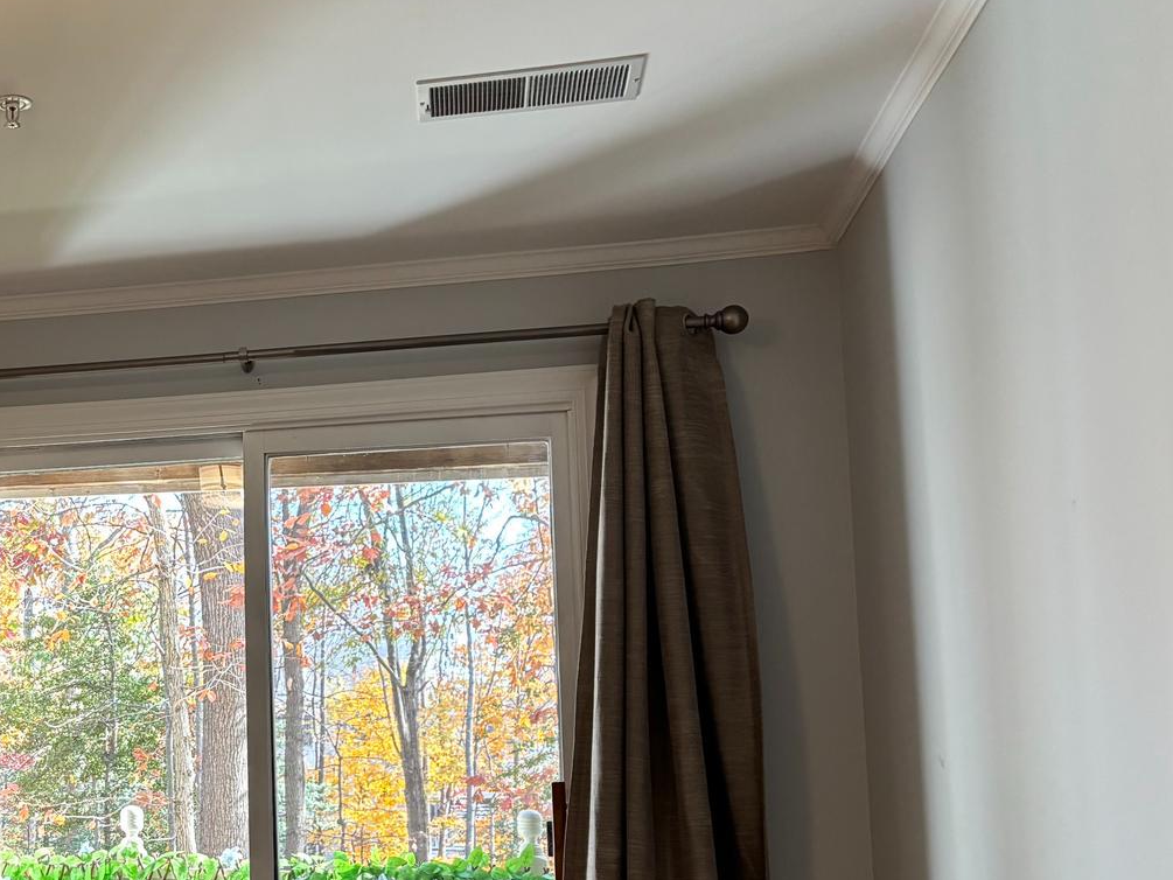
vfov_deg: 27.3
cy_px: 624
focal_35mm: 53
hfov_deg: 32.9
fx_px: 1796
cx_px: -21
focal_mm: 5.96
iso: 125
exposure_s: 1/120
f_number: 1.6
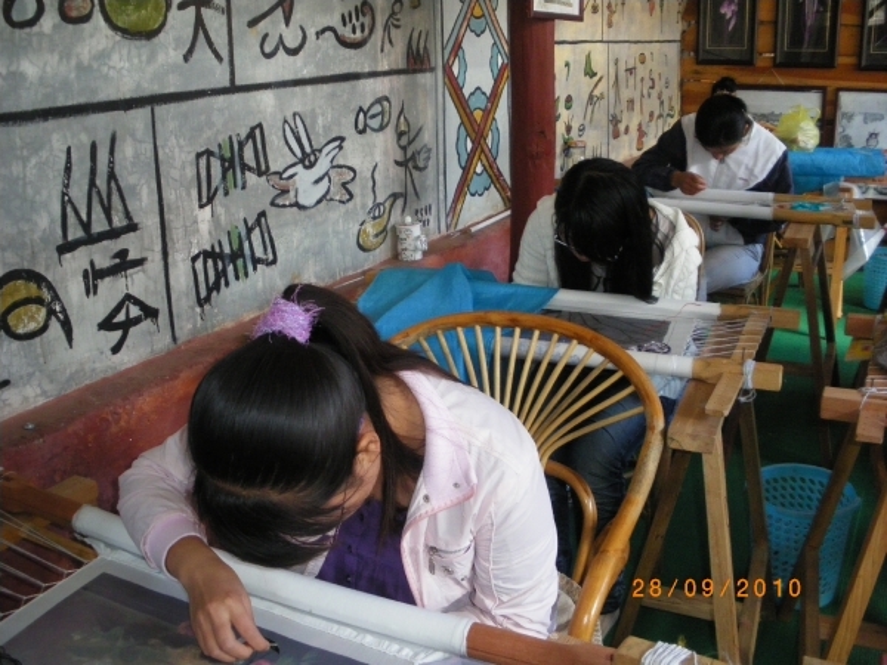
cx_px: 444
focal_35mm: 36
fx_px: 922
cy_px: 332
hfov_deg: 51.4
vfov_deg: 39.7
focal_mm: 6.3
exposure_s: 1/50
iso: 400
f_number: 3.5
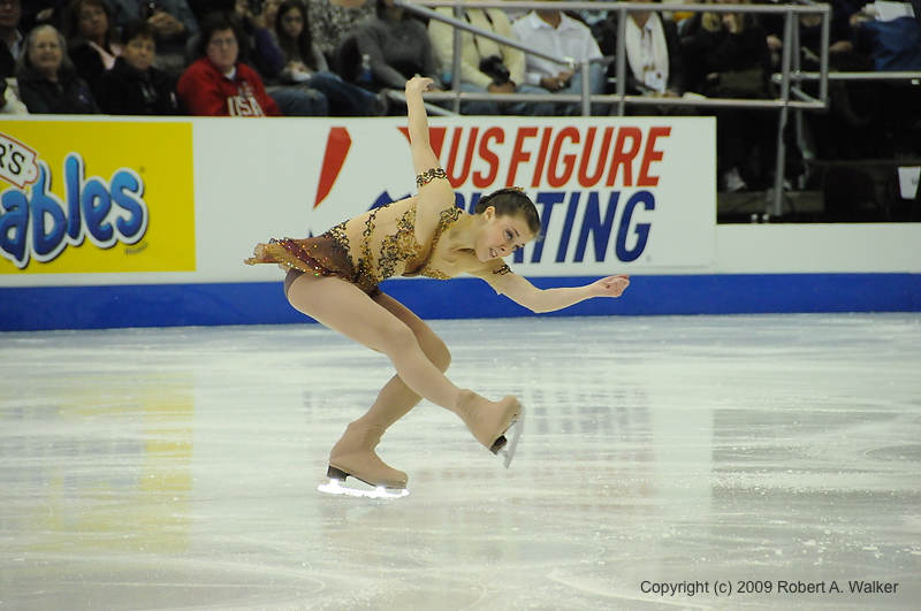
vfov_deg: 4.6
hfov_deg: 6.9
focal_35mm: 300
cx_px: 460
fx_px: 7664
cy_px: 306
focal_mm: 200
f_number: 5.6
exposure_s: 1/800
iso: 3200
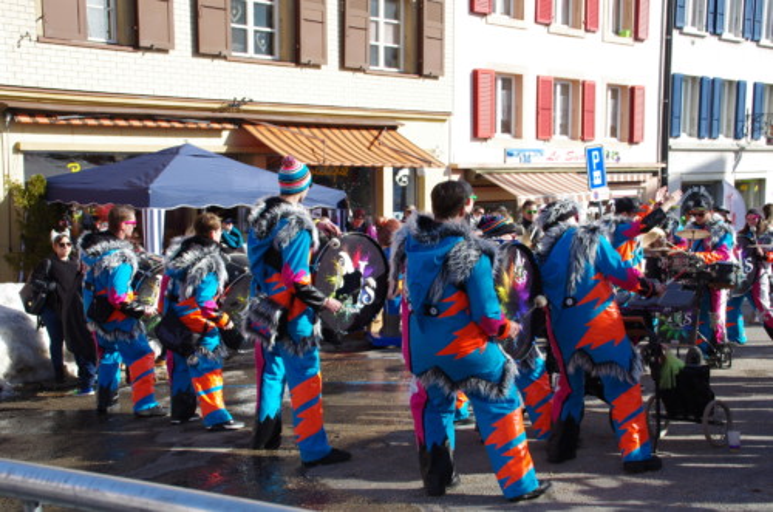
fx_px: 1061
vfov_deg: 27.1
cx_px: 386
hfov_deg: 40.0
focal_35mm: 50
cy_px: 256
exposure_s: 1/160
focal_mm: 33
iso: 200
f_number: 11
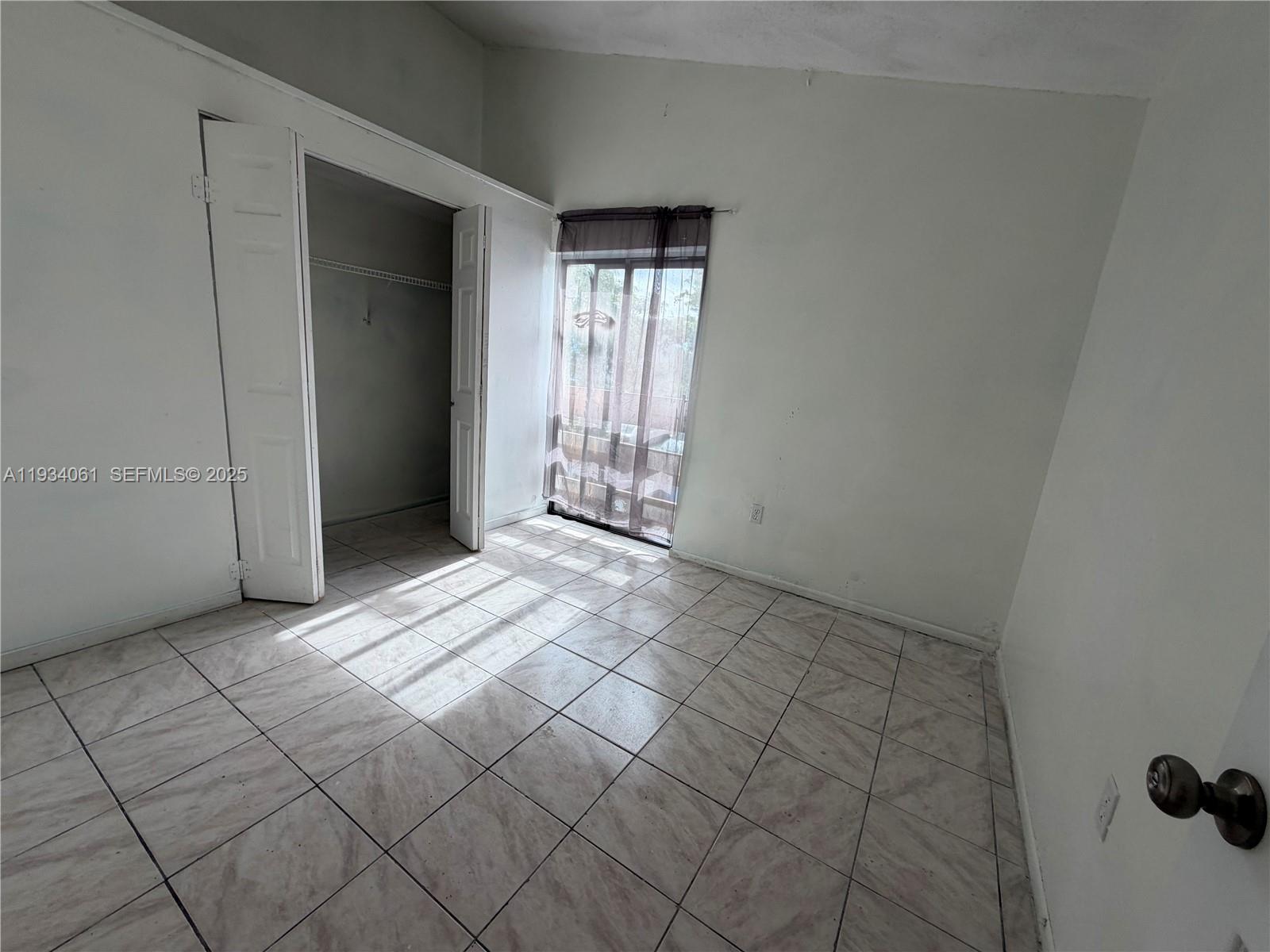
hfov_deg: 102.1
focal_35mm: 14
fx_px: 514
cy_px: 476
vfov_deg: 85.7
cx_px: 635
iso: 50
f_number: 2.2
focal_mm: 2.22
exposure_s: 1/121
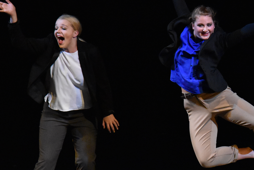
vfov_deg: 3.6
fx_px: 2669
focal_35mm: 378
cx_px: 213
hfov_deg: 5.4
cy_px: 109
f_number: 4.8
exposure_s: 1/500
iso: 6400
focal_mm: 130
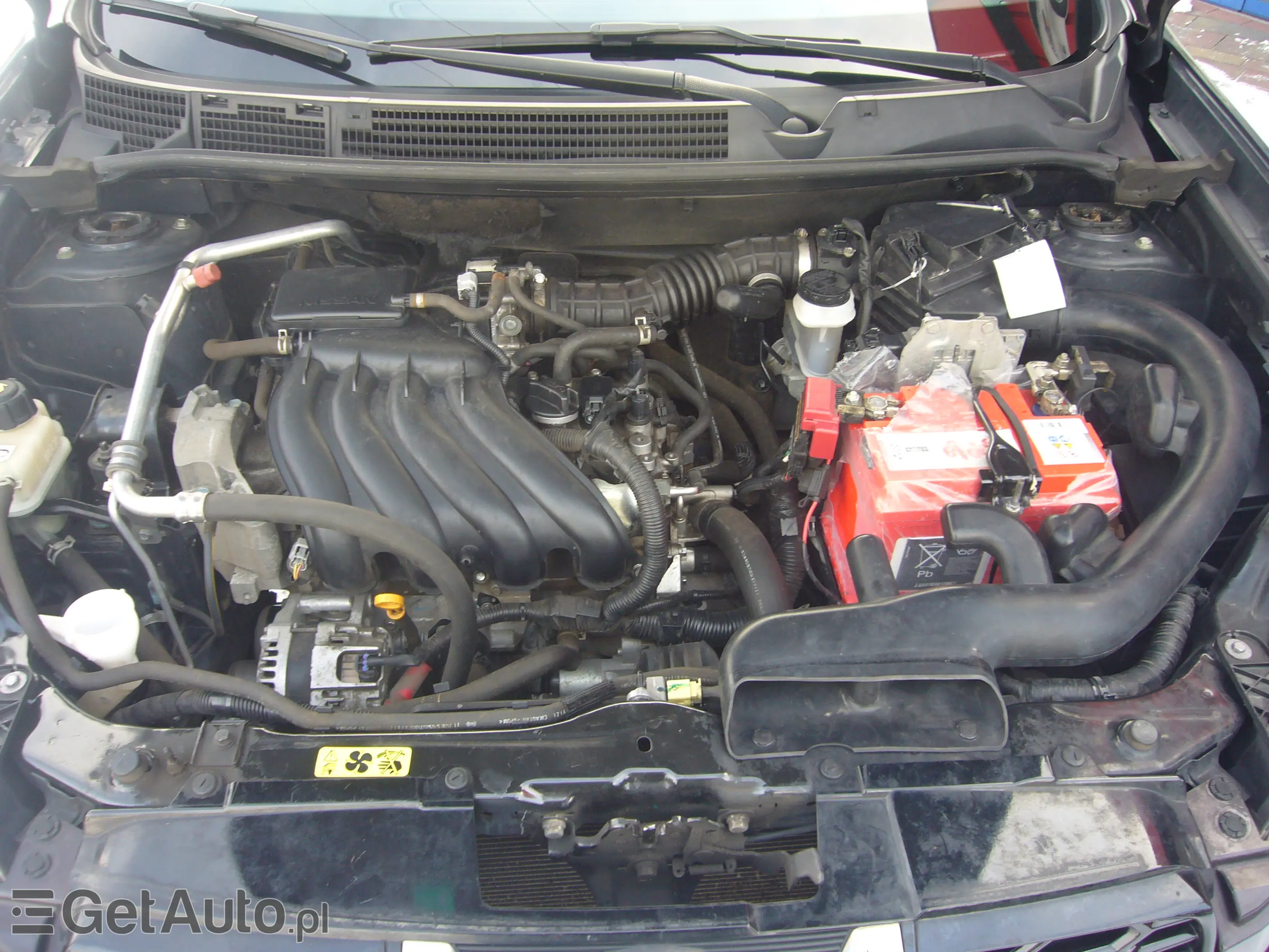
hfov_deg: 63.4
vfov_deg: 49.7
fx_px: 1026
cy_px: 476
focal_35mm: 28
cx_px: 634
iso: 80
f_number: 2.8
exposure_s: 1/40
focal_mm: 4.6
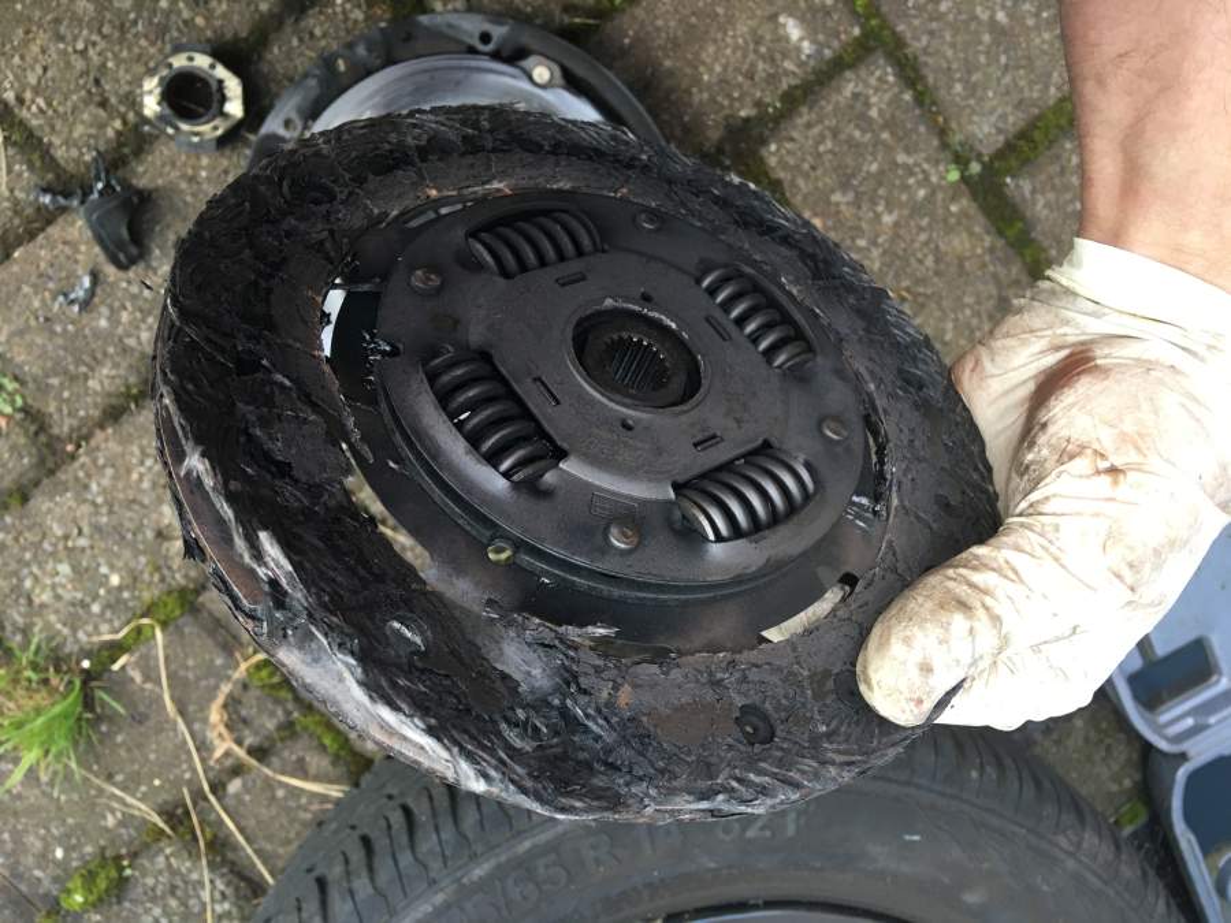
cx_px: 616
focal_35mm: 29
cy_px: 462
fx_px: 1031
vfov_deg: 48.2
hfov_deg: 61.7
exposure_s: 1/33
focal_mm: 4.15
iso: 32
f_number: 2.2
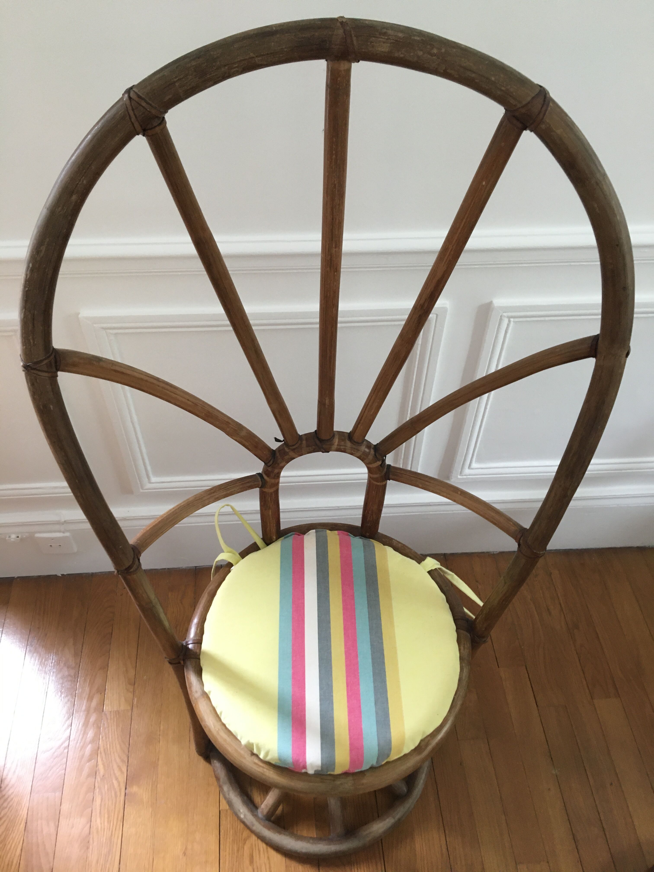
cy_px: 436
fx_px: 731
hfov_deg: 48.2
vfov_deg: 61.7
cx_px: 327
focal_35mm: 29
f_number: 2.2
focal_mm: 4.15
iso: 125
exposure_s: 1/33
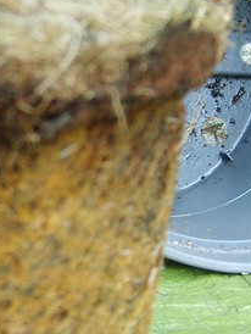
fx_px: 946
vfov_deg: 20.0
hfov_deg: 14.9
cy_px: 188
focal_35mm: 98
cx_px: 12
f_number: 2.8
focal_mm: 5.8
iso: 50
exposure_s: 1/30
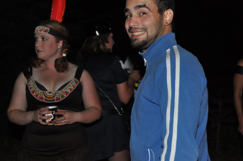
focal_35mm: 69
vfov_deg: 19.7
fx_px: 465
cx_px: 122
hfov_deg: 29.3
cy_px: 80
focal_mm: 46
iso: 800
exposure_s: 1/60
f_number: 4.5
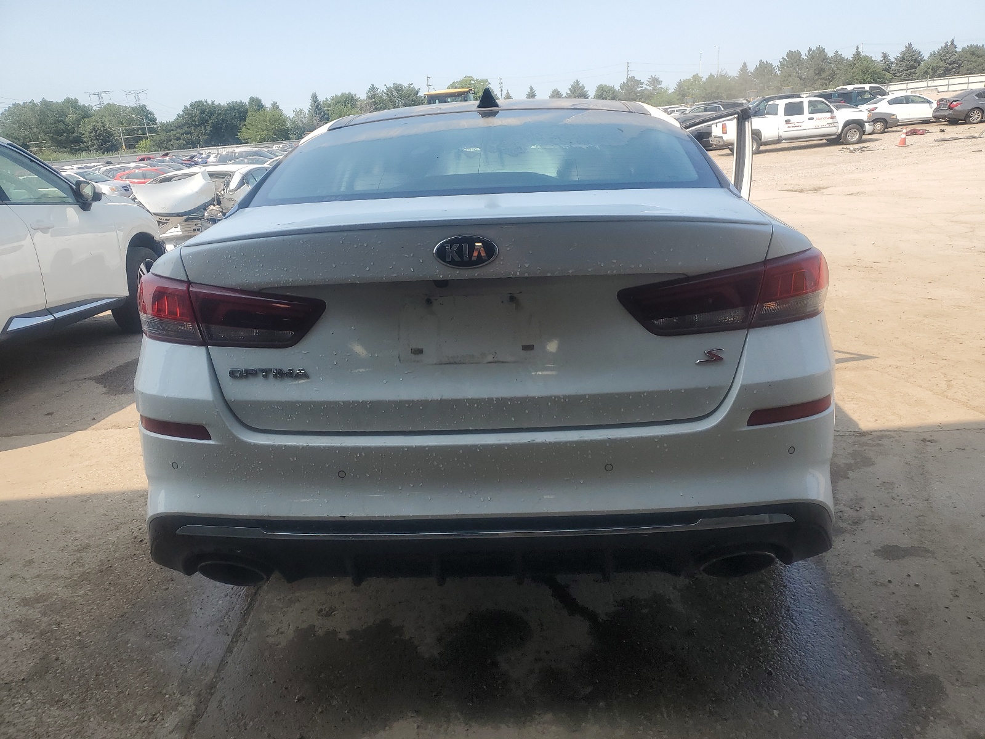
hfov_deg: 67.3
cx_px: 492
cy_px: 370
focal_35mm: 26
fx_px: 740
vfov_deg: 53.1
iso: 50
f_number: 1.5
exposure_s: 1/1667
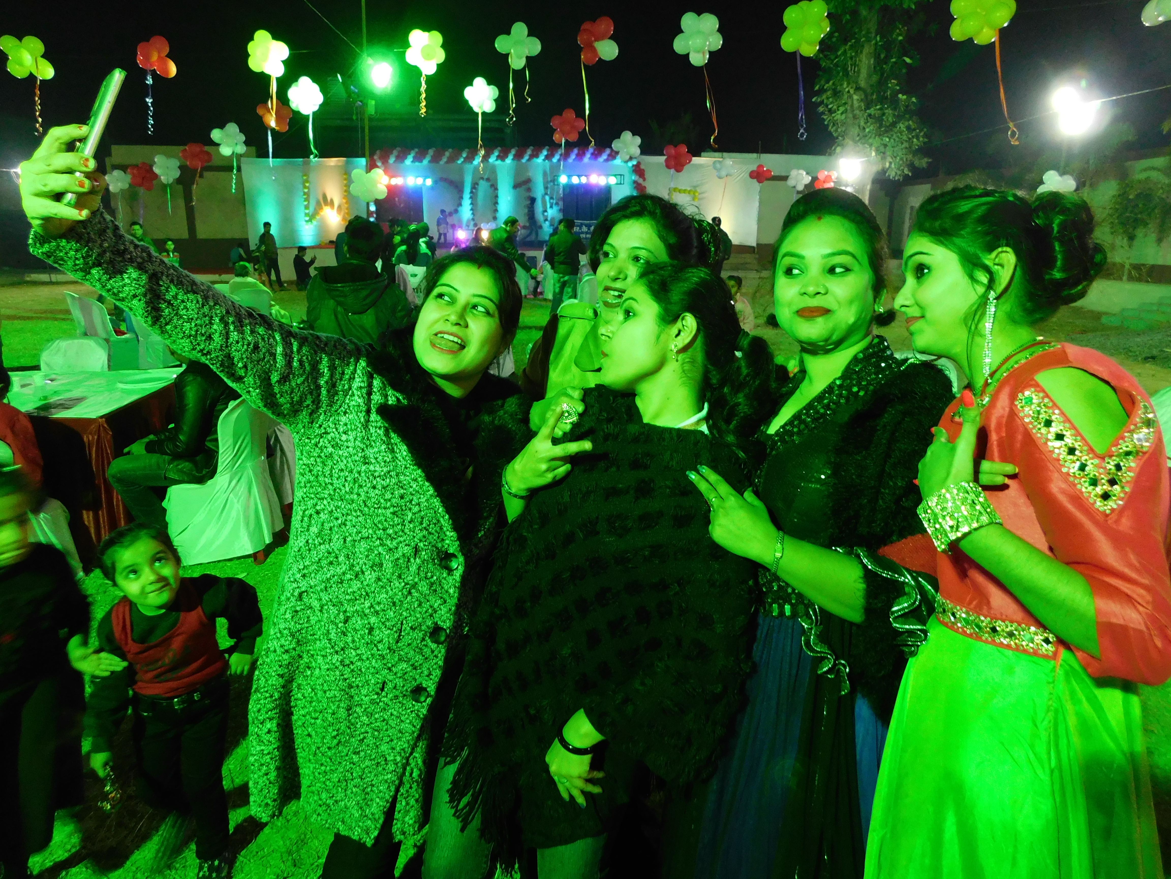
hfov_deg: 73.9
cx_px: 586
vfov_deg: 58.9
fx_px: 778
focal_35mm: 23
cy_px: 440
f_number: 3
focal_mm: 4
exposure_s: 1/25
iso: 400
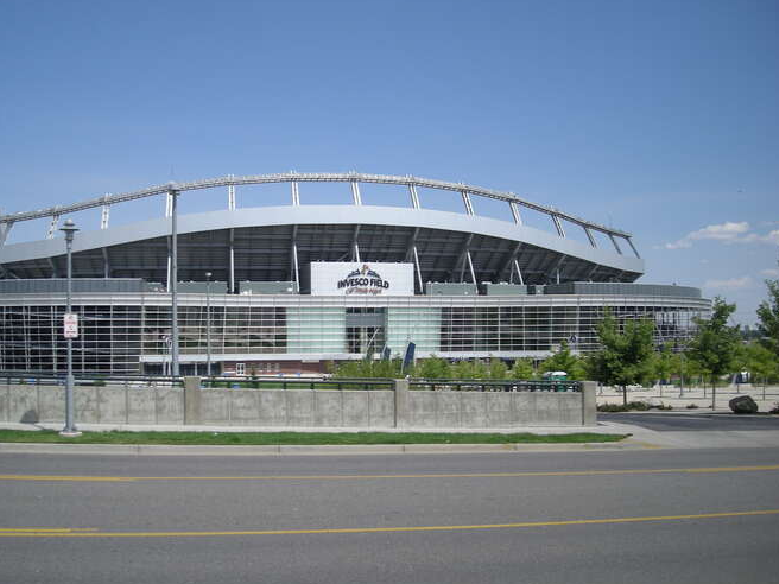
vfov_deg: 35.1
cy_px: 278
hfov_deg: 45.7
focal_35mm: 41
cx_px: 338
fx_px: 923
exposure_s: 1/287
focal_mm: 5.7
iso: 50
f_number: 5.7
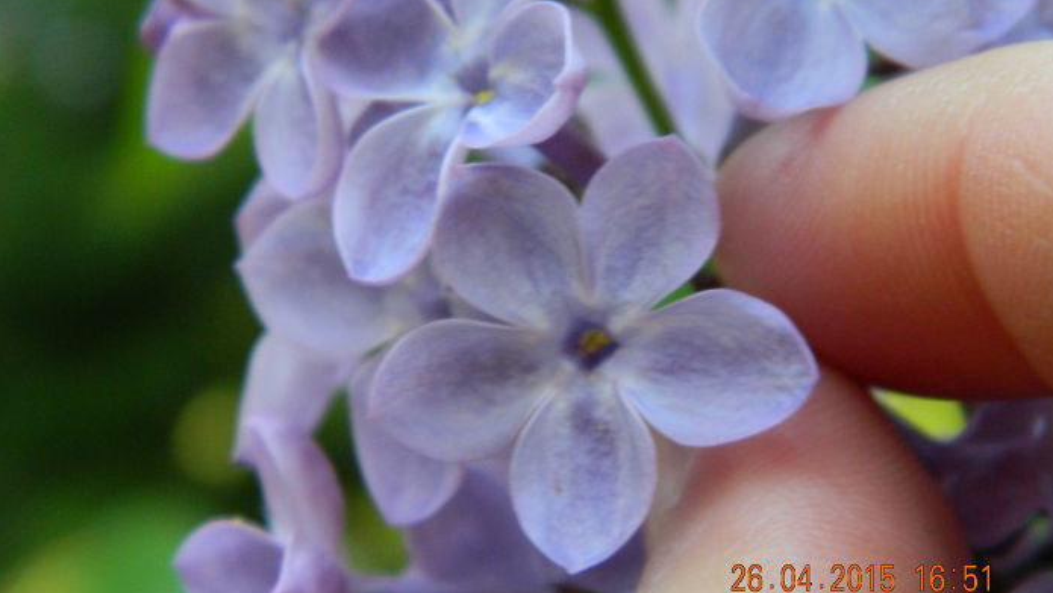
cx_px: 527
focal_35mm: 113
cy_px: 263
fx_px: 3155
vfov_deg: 10.7
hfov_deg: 18.9
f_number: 4.5
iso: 400
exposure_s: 1/160
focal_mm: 18.6
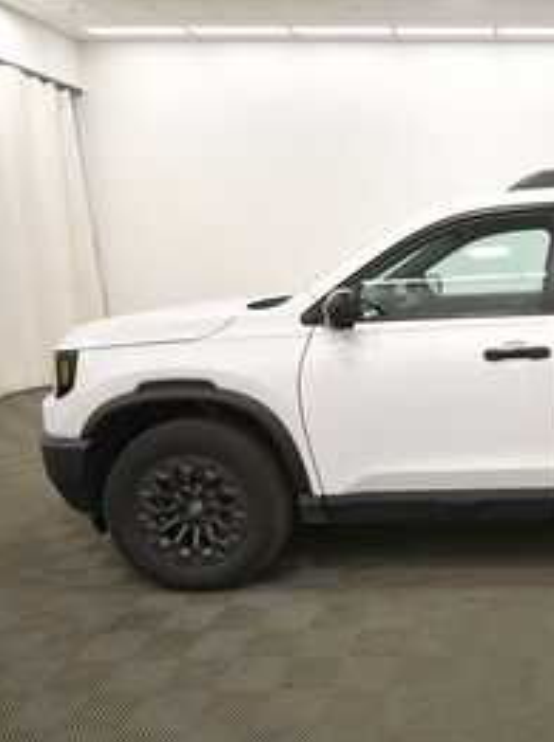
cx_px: 543
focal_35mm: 31
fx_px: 663
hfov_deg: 40.3
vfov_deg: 58.4
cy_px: 377
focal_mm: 14
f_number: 5
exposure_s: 1/250
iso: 800
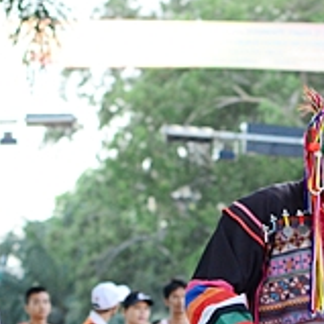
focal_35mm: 306
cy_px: 317
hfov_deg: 5.7
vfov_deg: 5.7
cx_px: 328
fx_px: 3240
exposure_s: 1/1250
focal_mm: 70
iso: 1250
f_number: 4.5
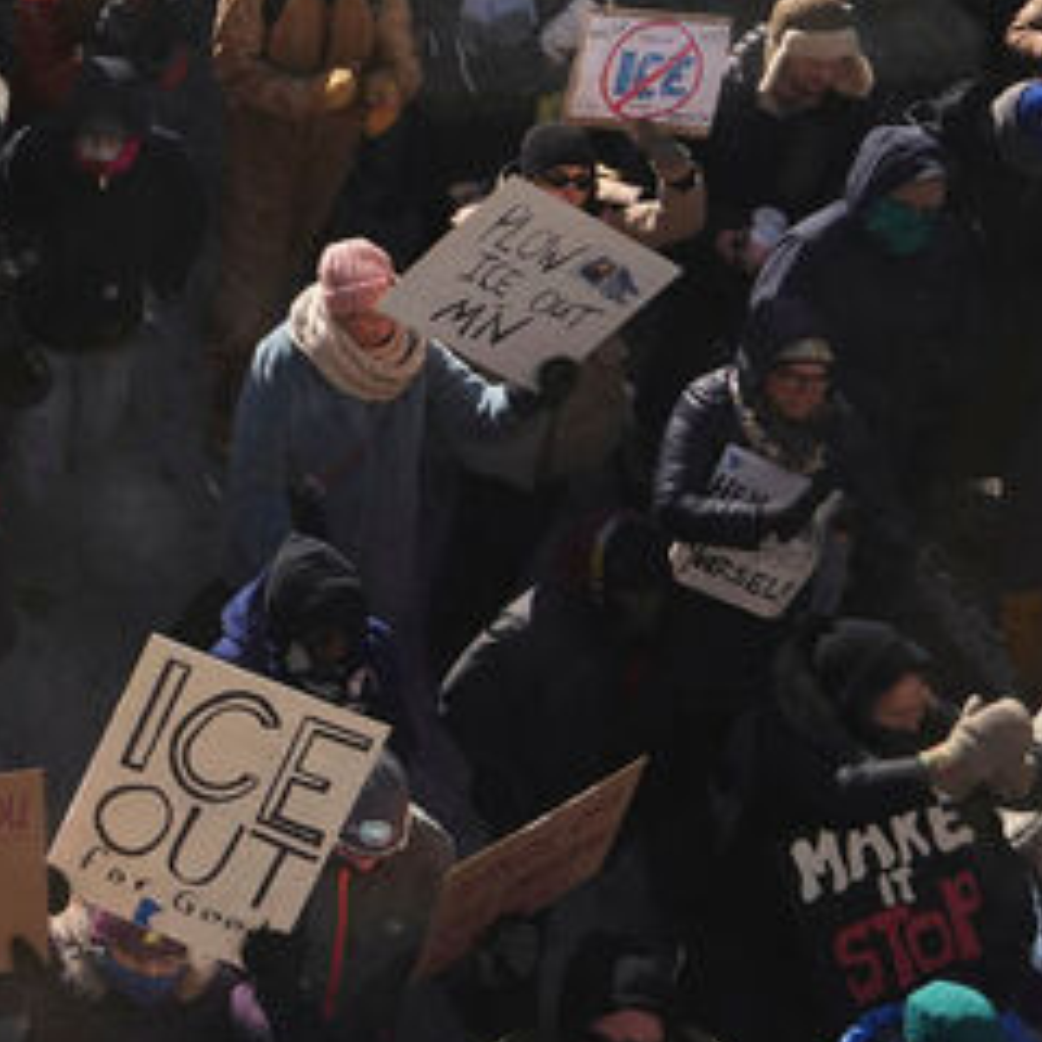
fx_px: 3474
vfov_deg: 15.4
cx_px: -1133
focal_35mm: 102
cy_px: -638
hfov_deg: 14.0
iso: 500
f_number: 8
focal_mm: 24
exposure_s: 1/320
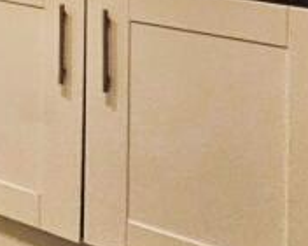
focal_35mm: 74
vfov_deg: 18.4
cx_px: -387
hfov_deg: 16.0
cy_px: -125
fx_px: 675
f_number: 2.2
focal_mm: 1.7
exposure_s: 1/33
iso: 400
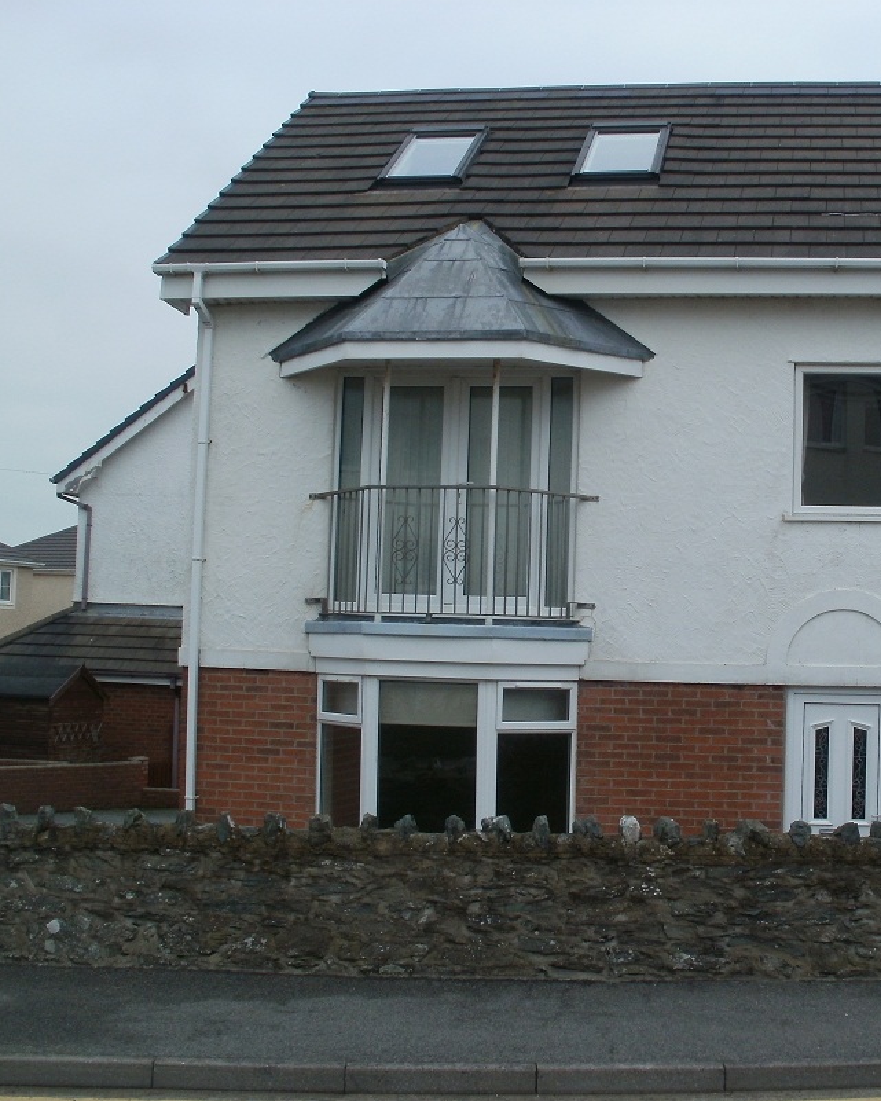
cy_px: 551
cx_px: 638
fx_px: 1532
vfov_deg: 39.5
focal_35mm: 47
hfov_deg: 31.6
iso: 100
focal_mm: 6.3
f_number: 5.6
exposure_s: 1/200
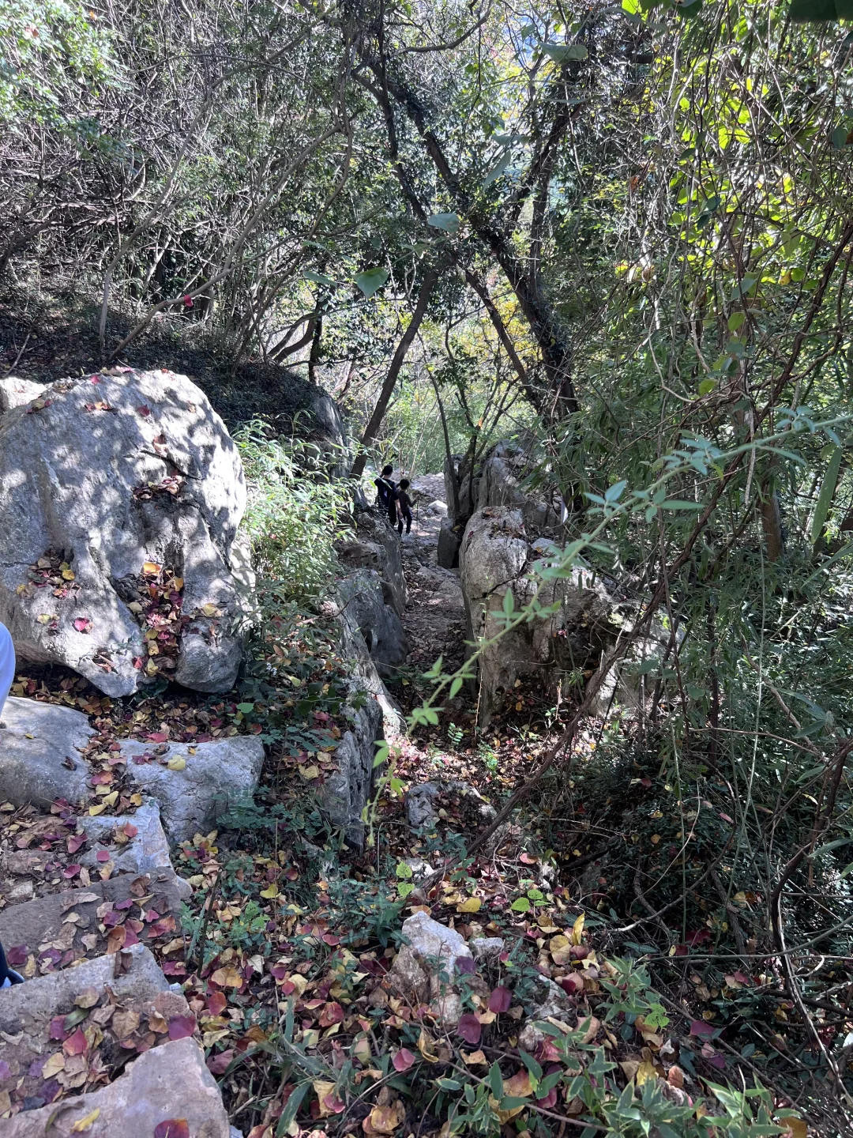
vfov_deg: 67.3
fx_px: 854
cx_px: 426
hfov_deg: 53.1
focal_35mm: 26
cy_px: 569
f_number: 1.5
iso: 40
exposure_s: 1/156
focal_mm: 5.7
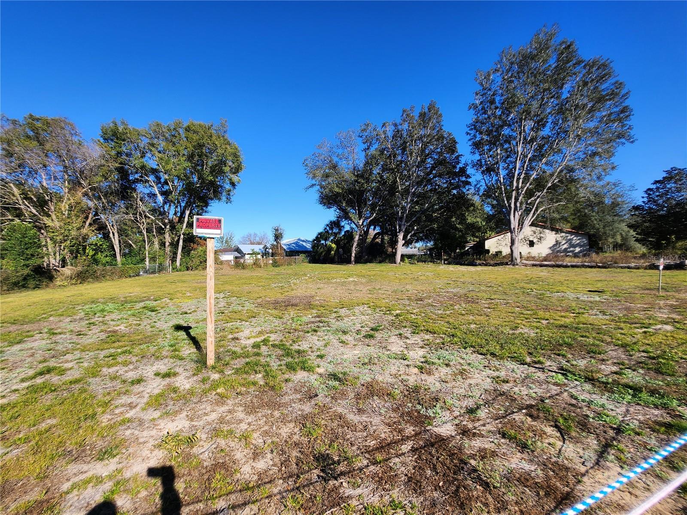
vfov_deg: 89.9
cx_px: 344
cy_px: 258
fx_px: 258
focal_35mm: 13
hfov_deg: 106.2
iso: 32
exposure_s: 1/848
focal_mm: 1.7
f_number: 2.2
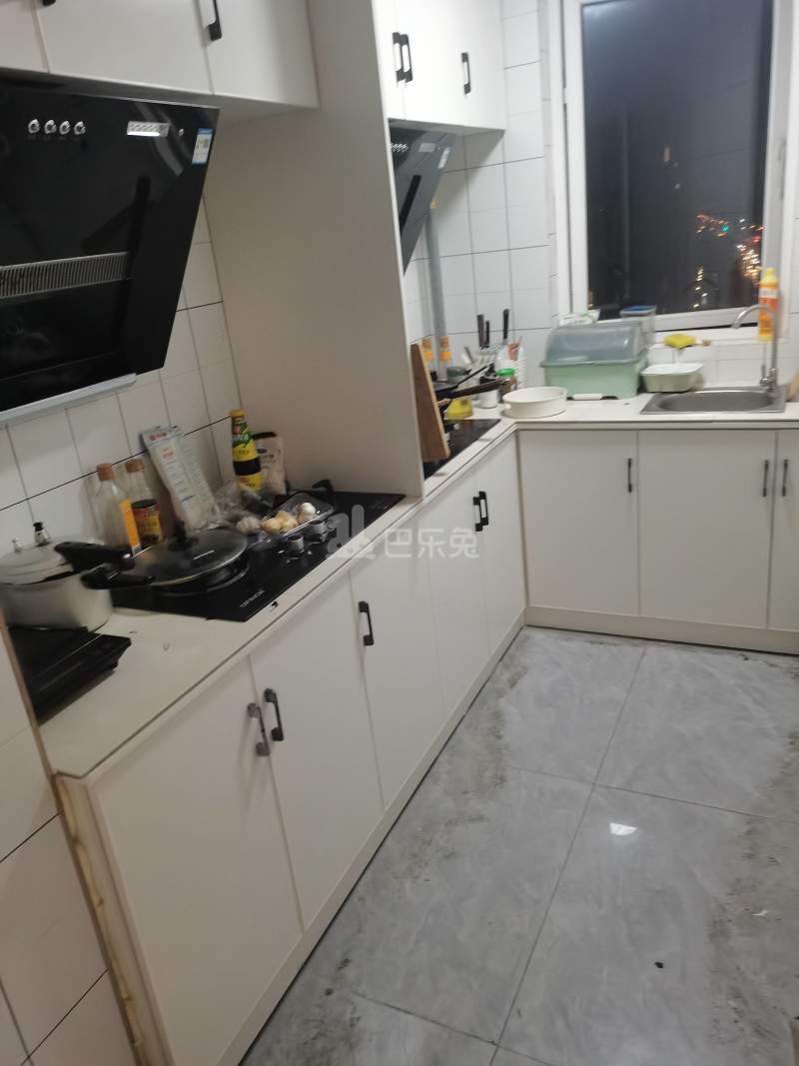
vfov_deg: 67.3
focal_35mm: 26
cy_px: 533
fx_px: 800
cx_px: 400
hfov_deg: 53.1
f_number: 1.8
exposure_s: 1/33.3
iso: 640
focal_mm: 5.58
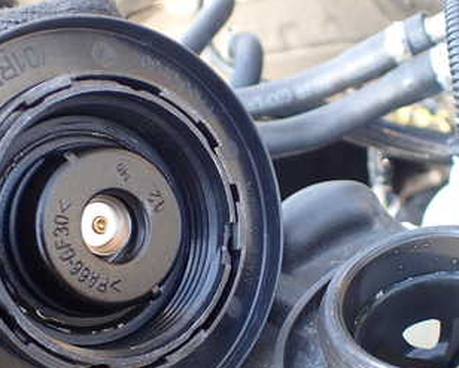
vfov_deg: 26.6
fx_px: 775
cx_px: 277
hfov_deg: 32.9
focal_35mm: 57
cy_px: 235
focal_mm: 5.4
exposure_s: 1/125
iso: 160
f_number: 2.3
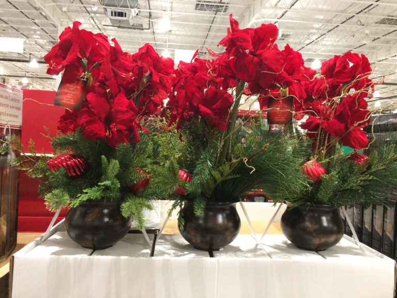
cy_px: 149
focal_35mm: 29
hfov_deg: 61.7
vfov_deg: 48.2
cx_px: 198
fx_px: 333
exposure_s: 1/30
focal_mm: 4.15
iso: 250
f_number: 2.2
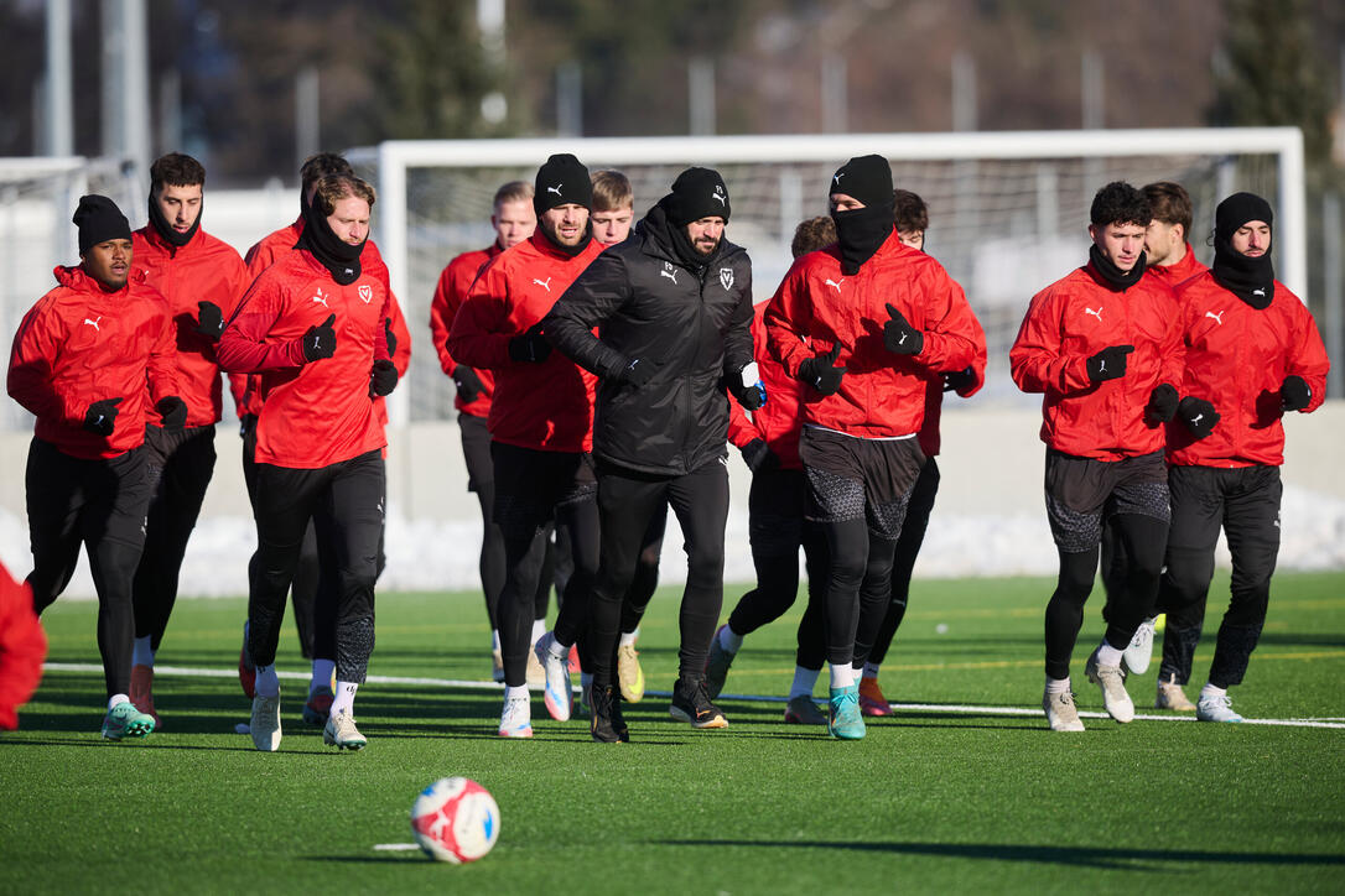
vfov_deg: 3.4
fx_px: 14943
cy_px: 448
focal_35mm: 400
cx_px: 672
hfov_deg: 5.2
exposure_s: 1/1000
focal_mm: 400
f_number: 4
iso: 100
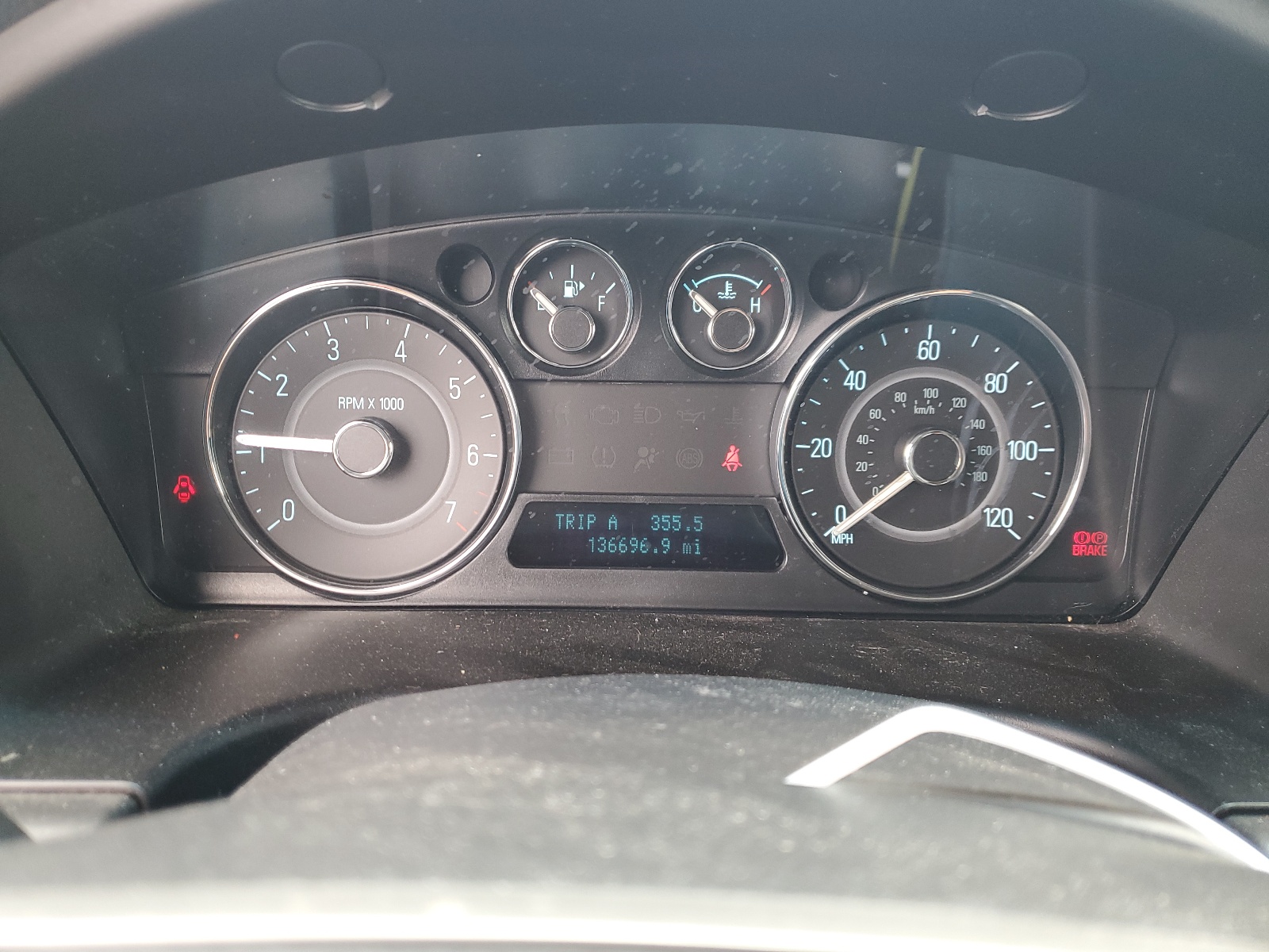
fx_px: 953
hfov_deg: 67.3
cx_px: 634
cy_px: 476
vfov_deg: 53.1
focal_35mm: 26
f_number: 1.5
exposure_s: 1/100
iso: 84
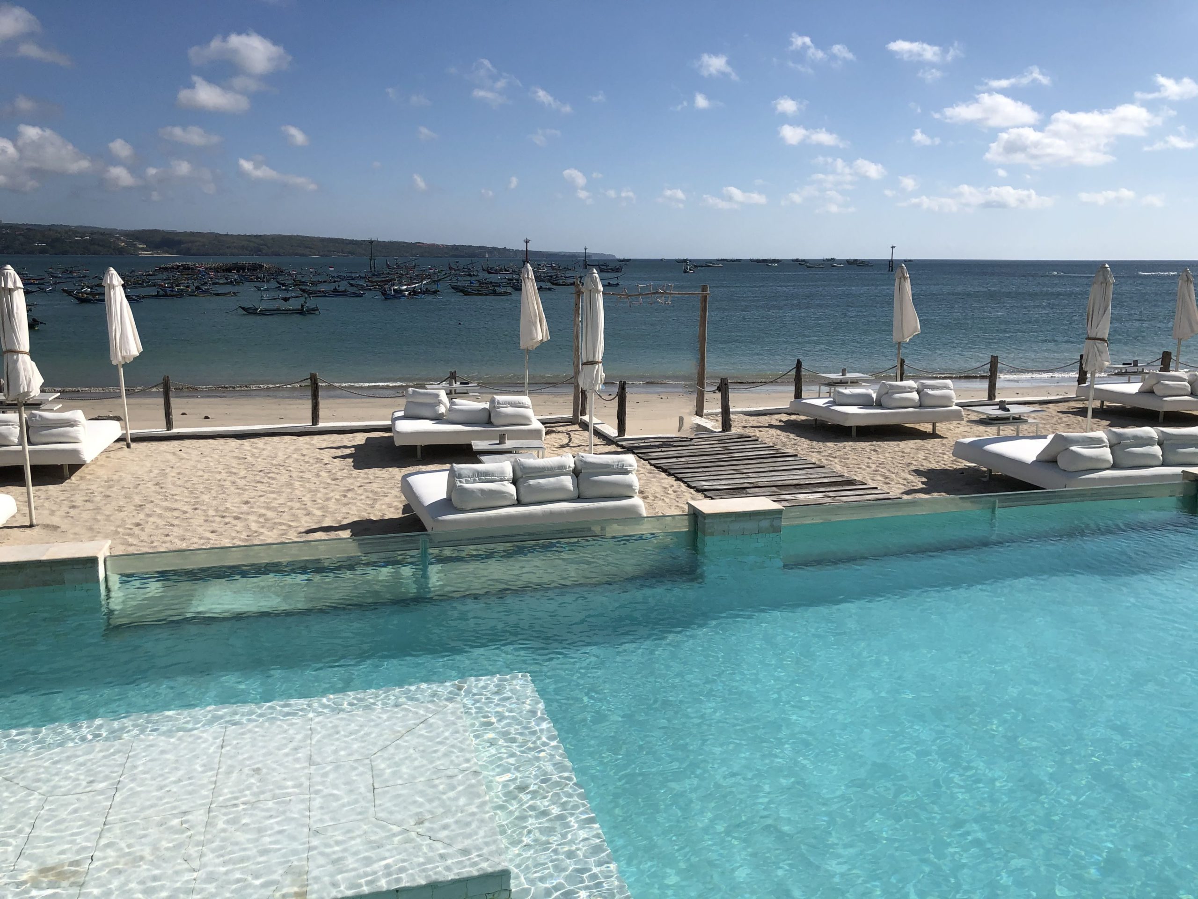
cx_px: 599
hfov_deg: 63.4
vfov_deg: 49.7
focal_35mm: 28
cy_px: 450
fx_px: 969
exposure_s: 1/4808
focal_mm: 4
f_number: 1.8
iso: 20
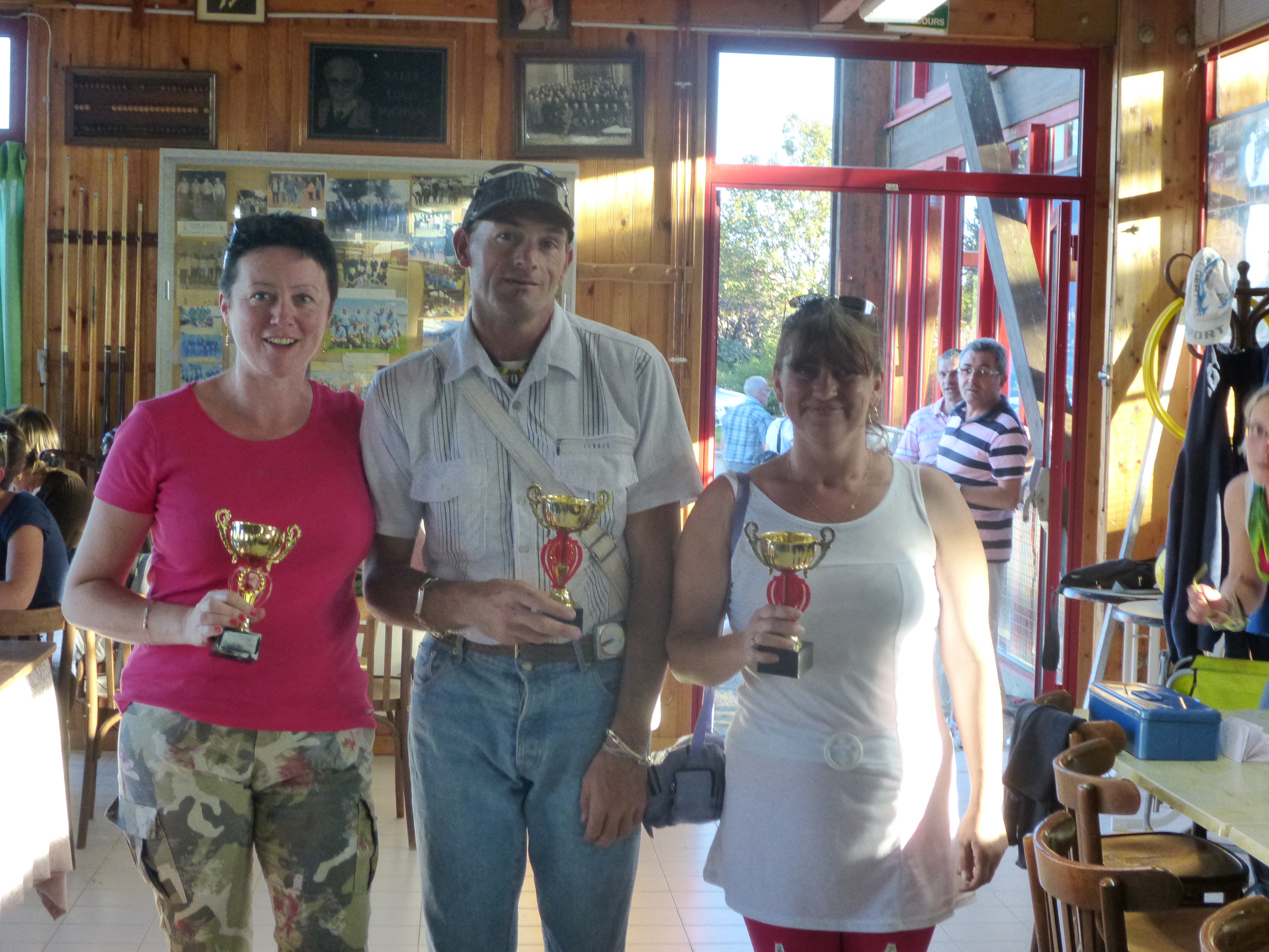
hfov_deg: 38.2
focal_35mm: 50
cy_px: 476
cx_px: 634
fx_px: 1833
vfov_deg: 29.1
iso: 400
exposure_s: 1/60
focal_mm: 8.6
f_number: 4
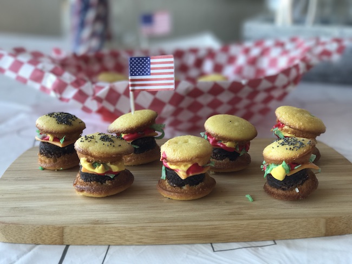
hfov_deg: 33.8
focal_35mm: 57
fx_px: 580
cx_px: 176
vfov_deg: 25.7
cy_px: 132
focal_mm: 6.6
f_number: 2.8
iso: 32
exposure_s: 1/60
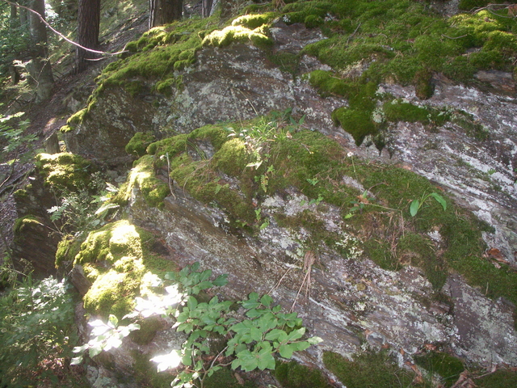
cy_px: 194
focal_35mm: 37
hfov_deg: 50.1
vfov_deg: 38.7
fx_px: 553
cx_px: 258
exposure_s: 1/40
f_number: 3.5
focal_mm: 7.7
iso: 160
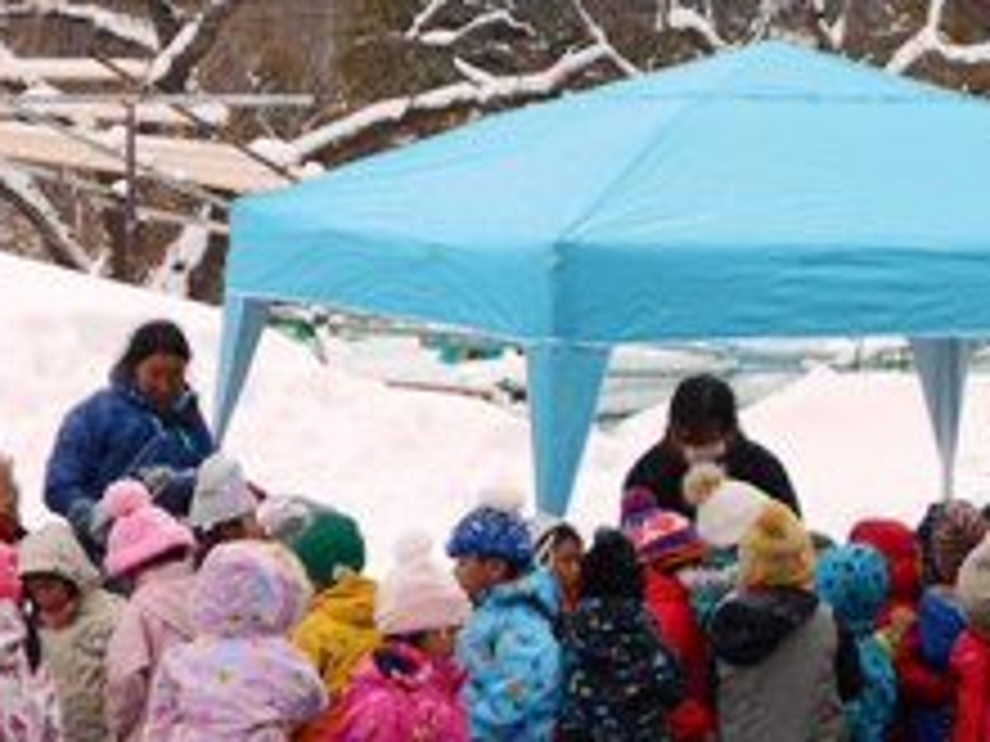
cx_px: 590
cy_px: 504
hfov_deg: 9.8
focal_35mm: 202
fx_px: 5777
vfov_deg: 7.3
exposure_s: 1/250
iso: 140
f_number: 5.5
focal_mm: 17.6
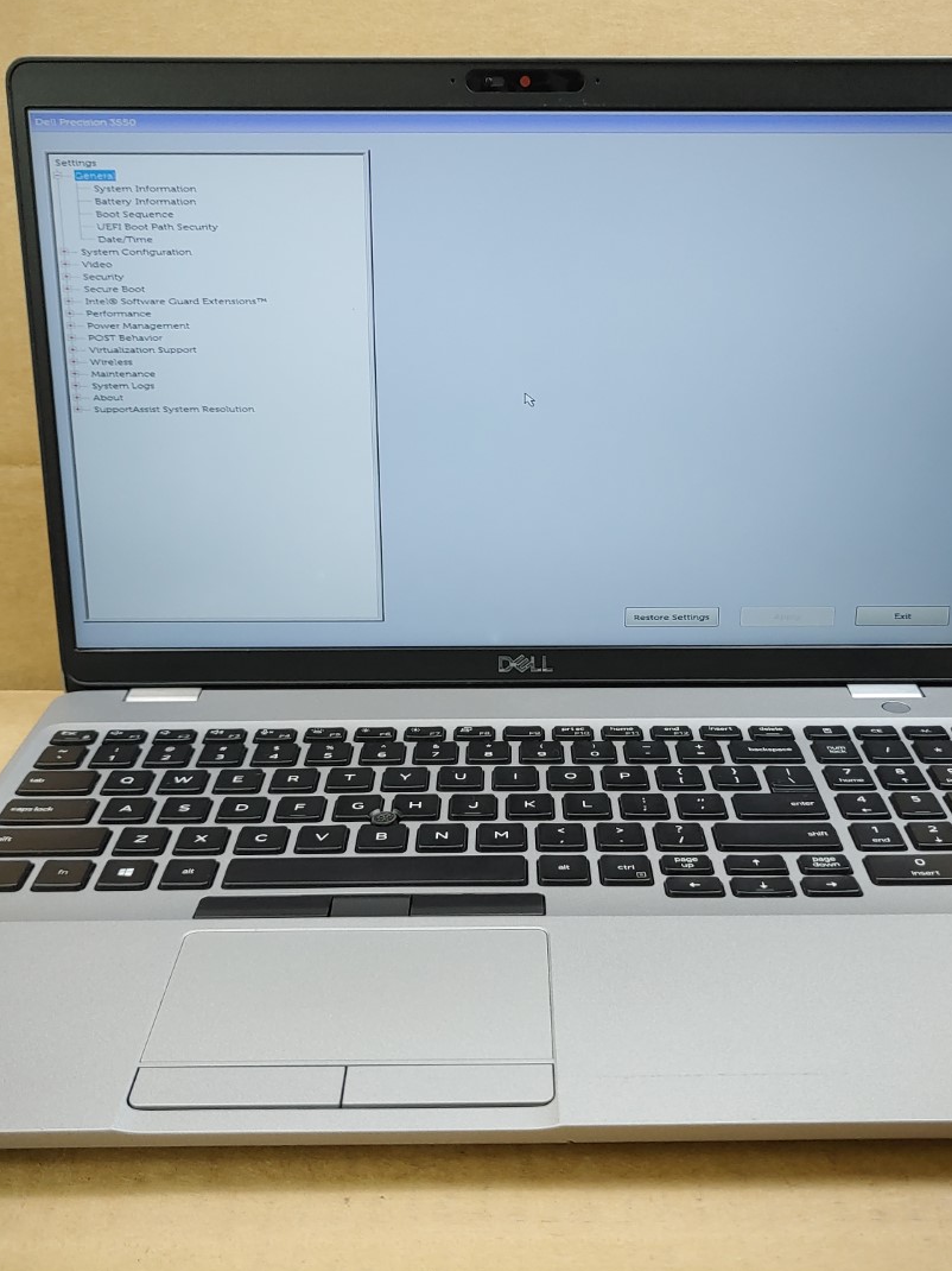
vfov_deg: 52.6
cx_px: 551
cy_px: 636
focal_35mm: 35
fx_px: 1284
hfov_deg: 40.6
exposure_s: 1/120
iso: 50
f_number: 1.8
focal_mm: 4.36
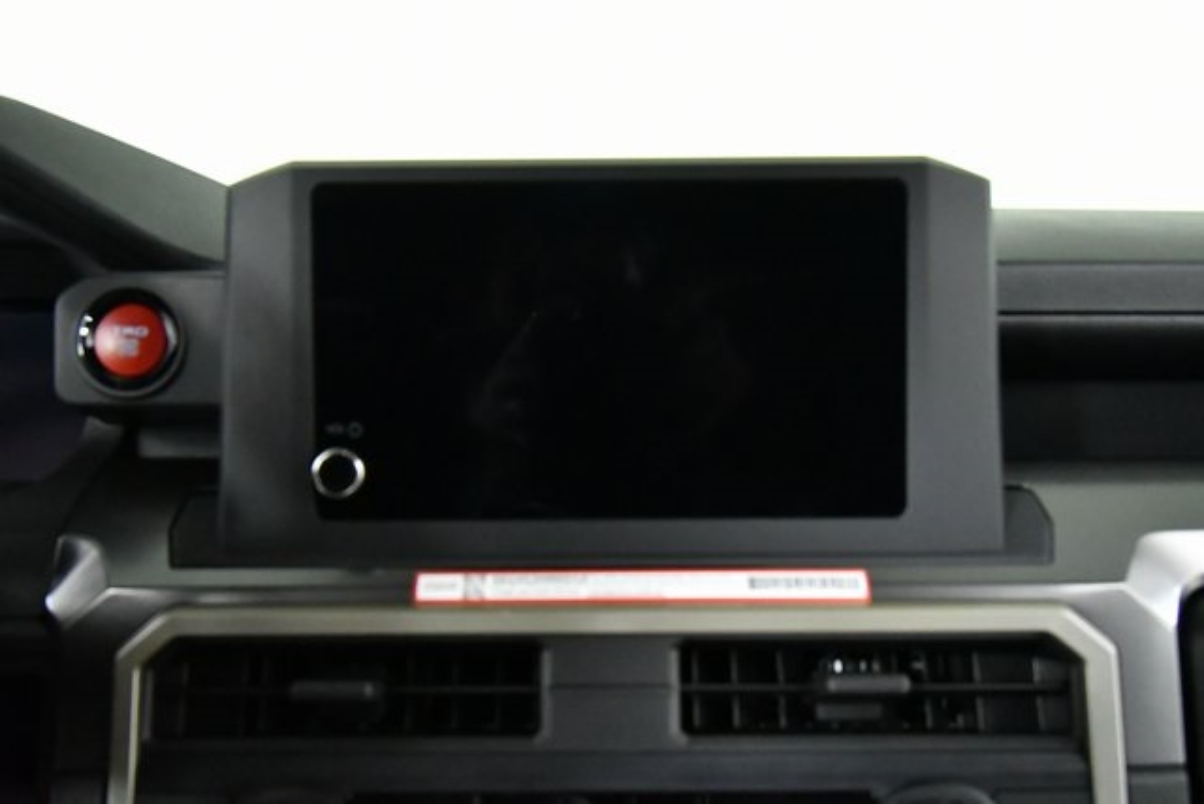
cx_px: 602
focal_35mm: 30
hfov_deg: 61.9
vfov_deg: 43.6
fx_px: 1003
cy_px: 402
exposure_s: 1/250
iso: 12800
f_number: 5.6
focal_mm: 20
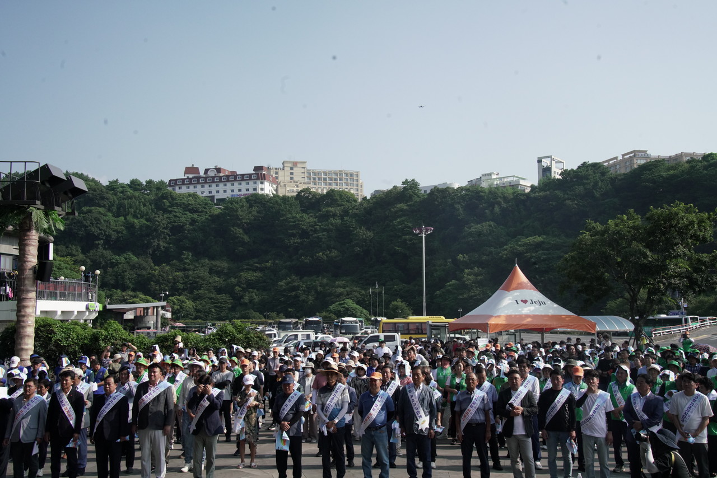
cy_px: 239
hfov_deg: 48.4
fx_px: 797
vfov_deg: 33.4
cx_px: 358
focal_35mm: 40
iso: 2500
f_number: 14
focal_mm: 40
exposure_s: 1/1600
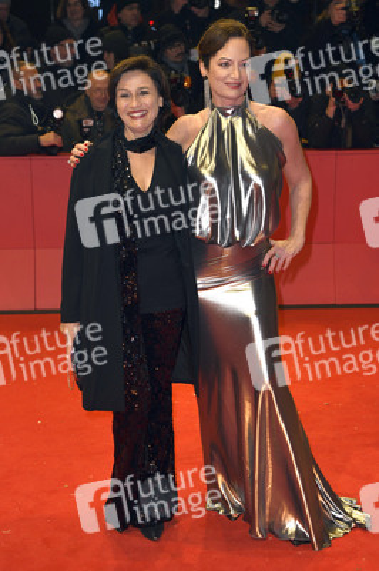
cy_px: 286
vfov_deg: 36.3
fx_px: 870
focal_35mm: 55
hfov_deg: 24.6
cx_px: 190
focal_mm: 55
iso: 800
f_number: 4.5
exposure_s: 1/640
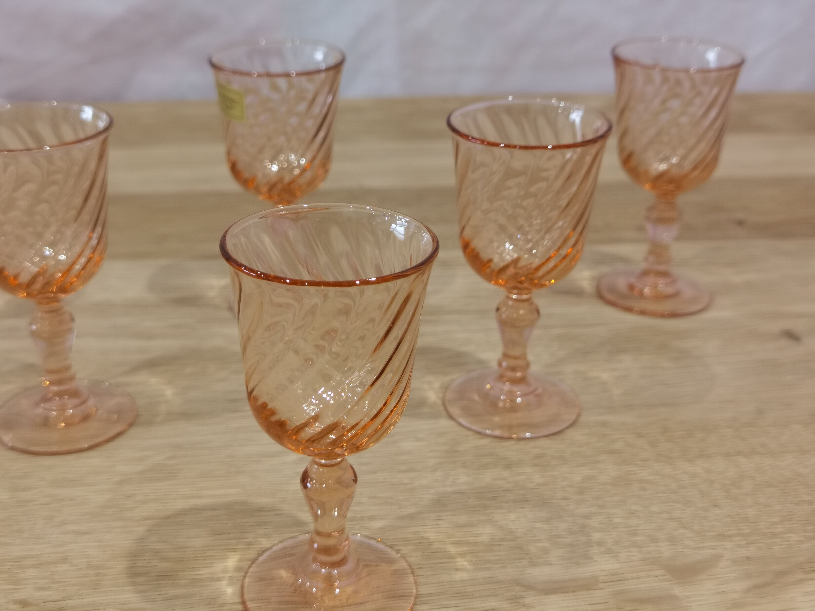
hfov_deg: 41.2
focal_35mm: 46
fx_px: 1083
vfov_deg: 31.5
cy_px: 306
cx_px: 408
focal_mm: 6.71
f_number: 1.9
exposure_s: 1/50
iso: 100
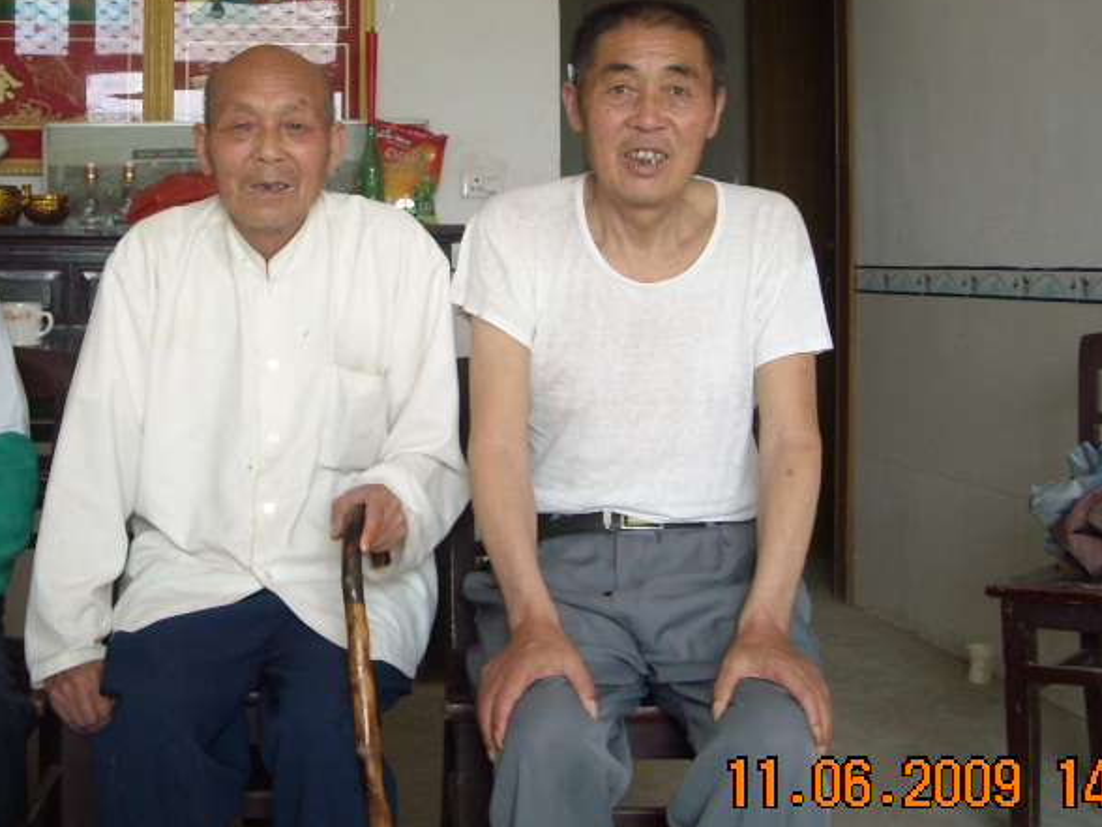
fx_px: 1942
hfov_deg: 31.3
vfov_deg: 23.8
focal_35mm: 61
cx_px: 324
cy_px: 214
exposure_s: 1/60
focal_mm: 5.7
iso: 147
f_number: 2.8
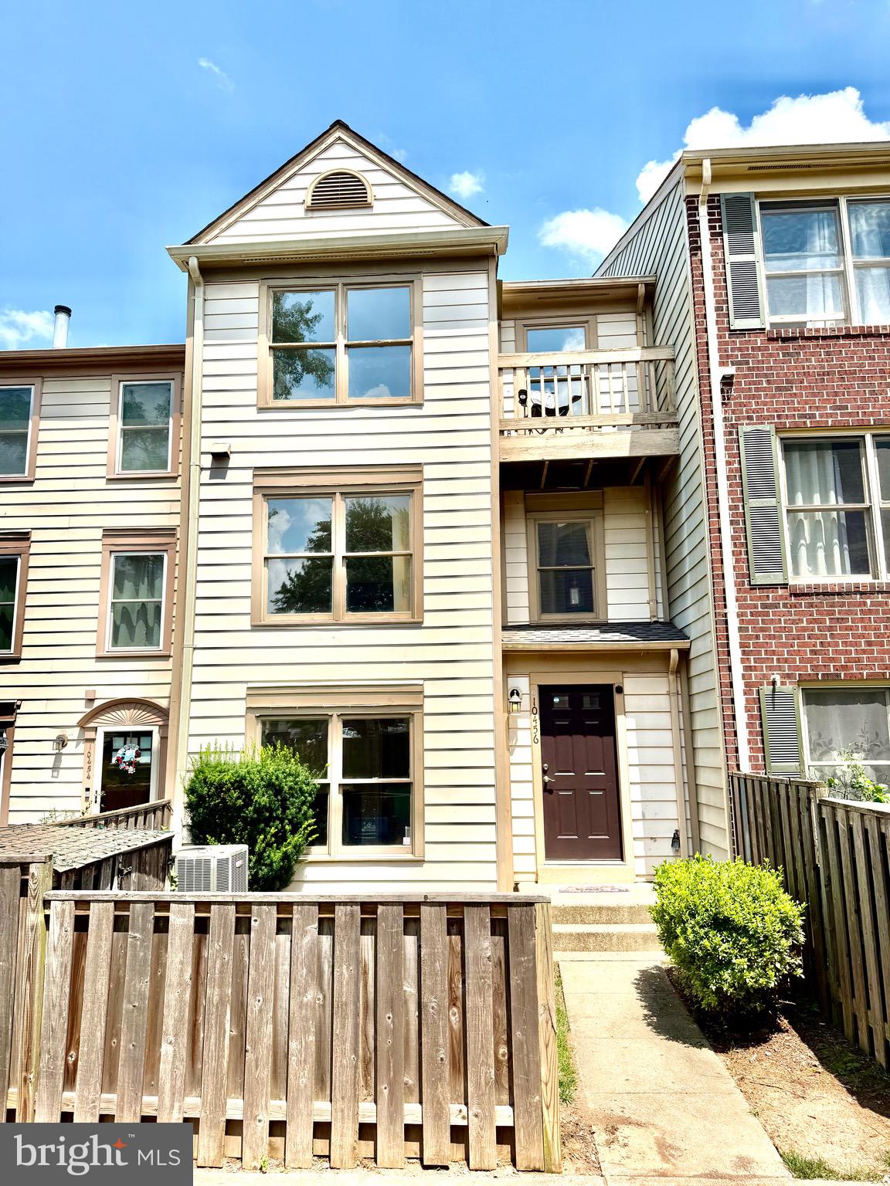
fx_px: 823
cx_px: 445
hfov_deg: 56.8
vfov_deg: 71.6
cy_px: 593
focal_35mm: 24
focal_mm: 6.76
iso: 80
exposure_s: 1/5714
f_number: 1.78
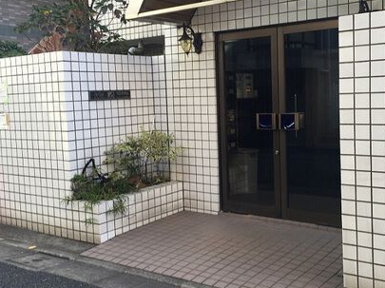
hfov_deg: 43.9
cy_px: 133
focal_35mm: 43
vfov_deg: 33.5
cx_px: 202
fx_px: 478
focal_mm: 4.15
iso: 32
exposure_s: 1/120
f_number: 2.2
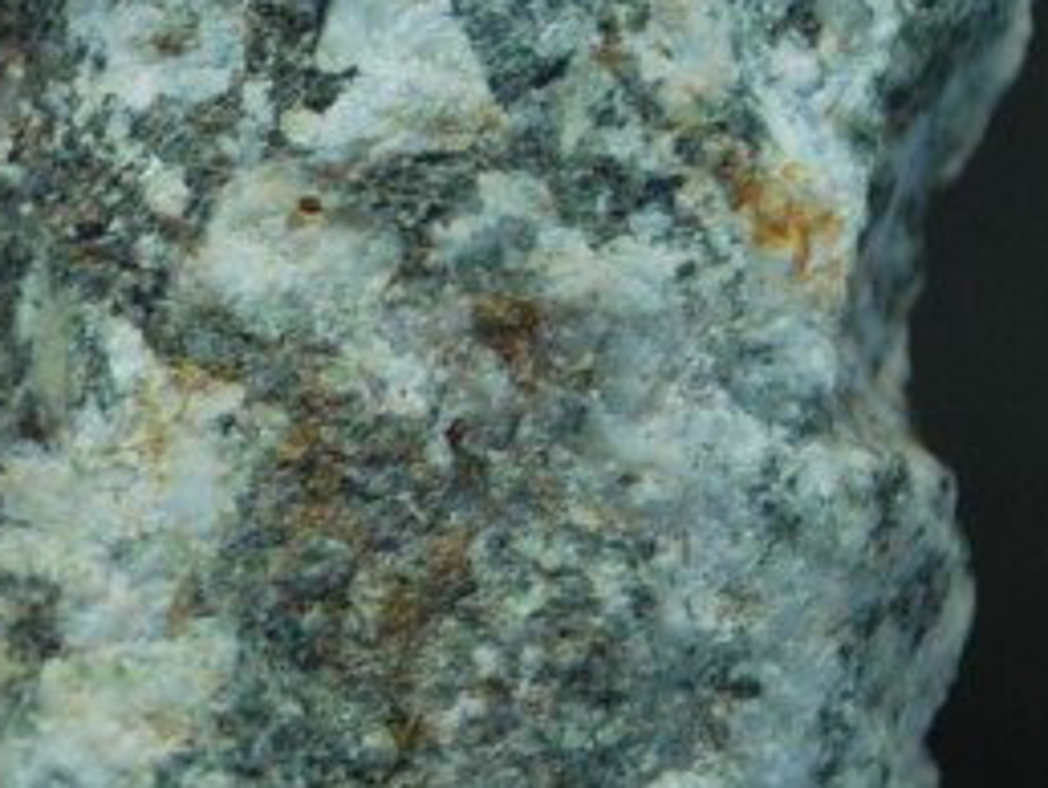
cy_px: 410
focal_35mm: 256
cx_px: -662
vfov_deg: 5.8
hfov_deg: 7.6
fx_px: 7758
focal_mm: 40
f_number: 5.3
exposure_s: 1/30
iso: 220
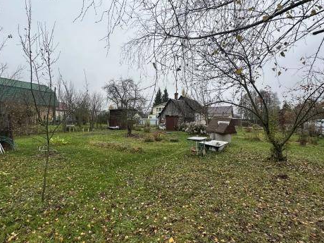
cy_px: 116
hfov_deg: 84.4
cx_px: 144
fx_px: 178
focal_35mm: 19
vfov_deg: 68.7
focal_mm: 2.22
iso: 40
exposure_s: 1/356
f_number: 2.2
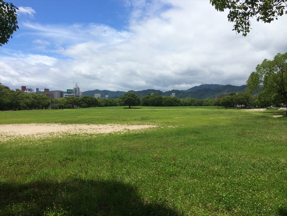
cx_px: 144
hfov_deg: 60.0
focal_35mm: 30
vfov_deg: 46.8
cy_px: 108
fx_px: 249
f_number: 2.2
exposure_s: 1/4115
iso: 40
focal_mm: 4.12
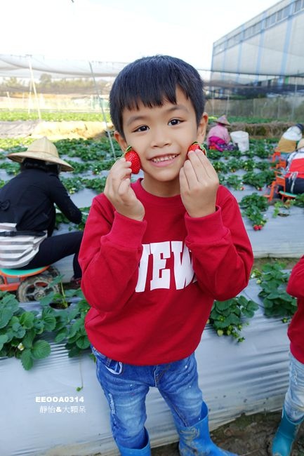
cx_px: 152
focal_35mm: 24
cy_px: 228
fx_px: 304
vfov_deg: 73.8
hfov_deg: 53.1
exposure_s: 1/250
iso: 125
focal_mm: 8.8
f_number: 2.8
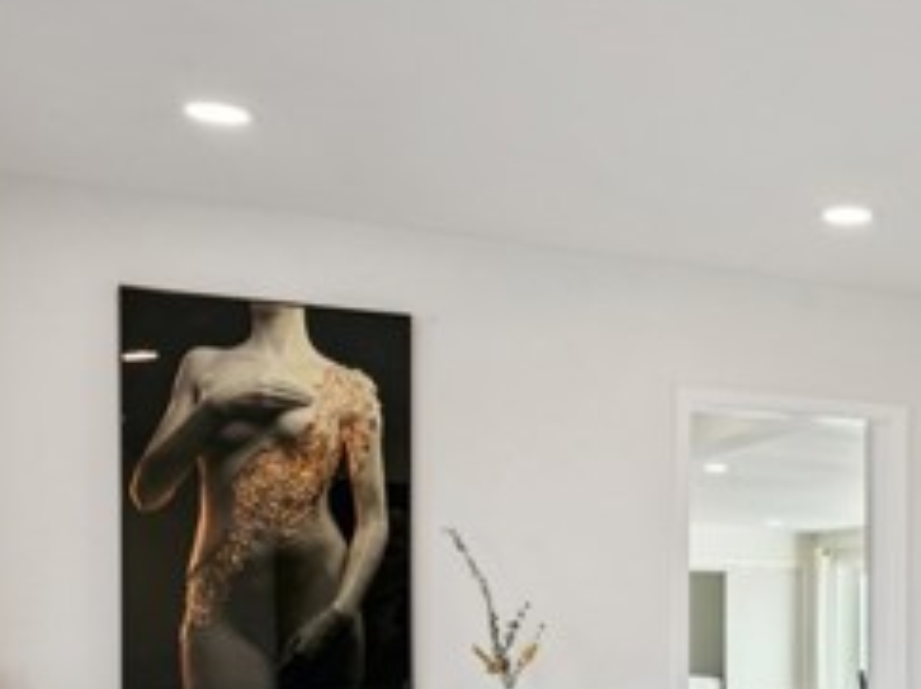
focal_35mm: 56
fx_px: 1488
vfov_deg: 25.0
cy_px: 662
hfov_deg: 31.6
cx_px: 932
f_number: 8
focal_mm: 22
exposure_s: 1/30
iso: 320
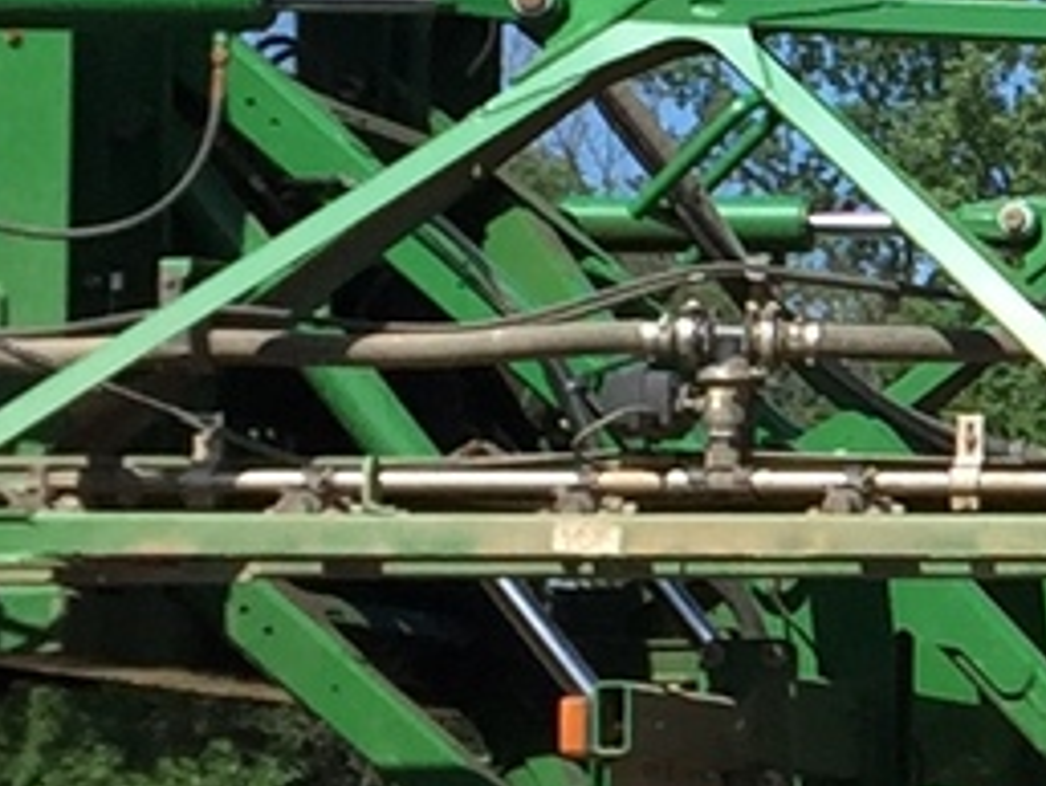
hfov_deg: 7.7
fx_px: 6983
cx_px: 2825
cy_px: 415
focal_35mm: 231
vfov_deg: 6.4
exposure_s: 1/1582
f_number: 2.2
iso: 32
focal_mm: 4.15
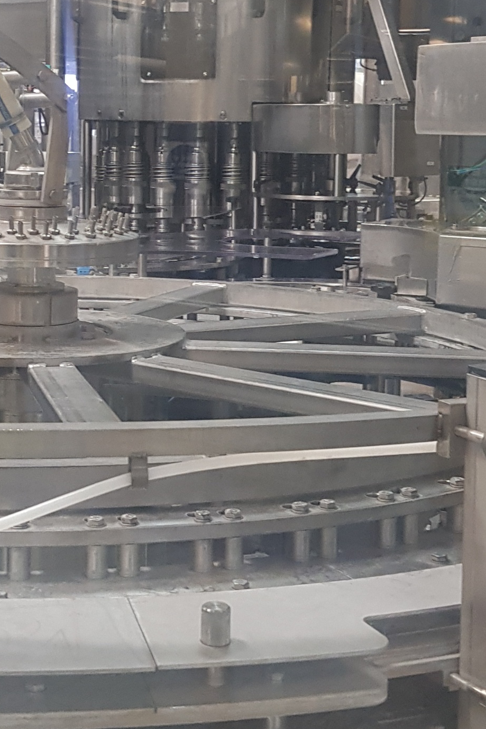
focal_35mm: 64
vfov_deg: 31.0
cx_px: 130
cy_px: 212
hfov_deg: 21.1
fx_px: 1296
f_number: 1.7
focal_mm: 4.3
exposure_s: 1/33
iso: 200
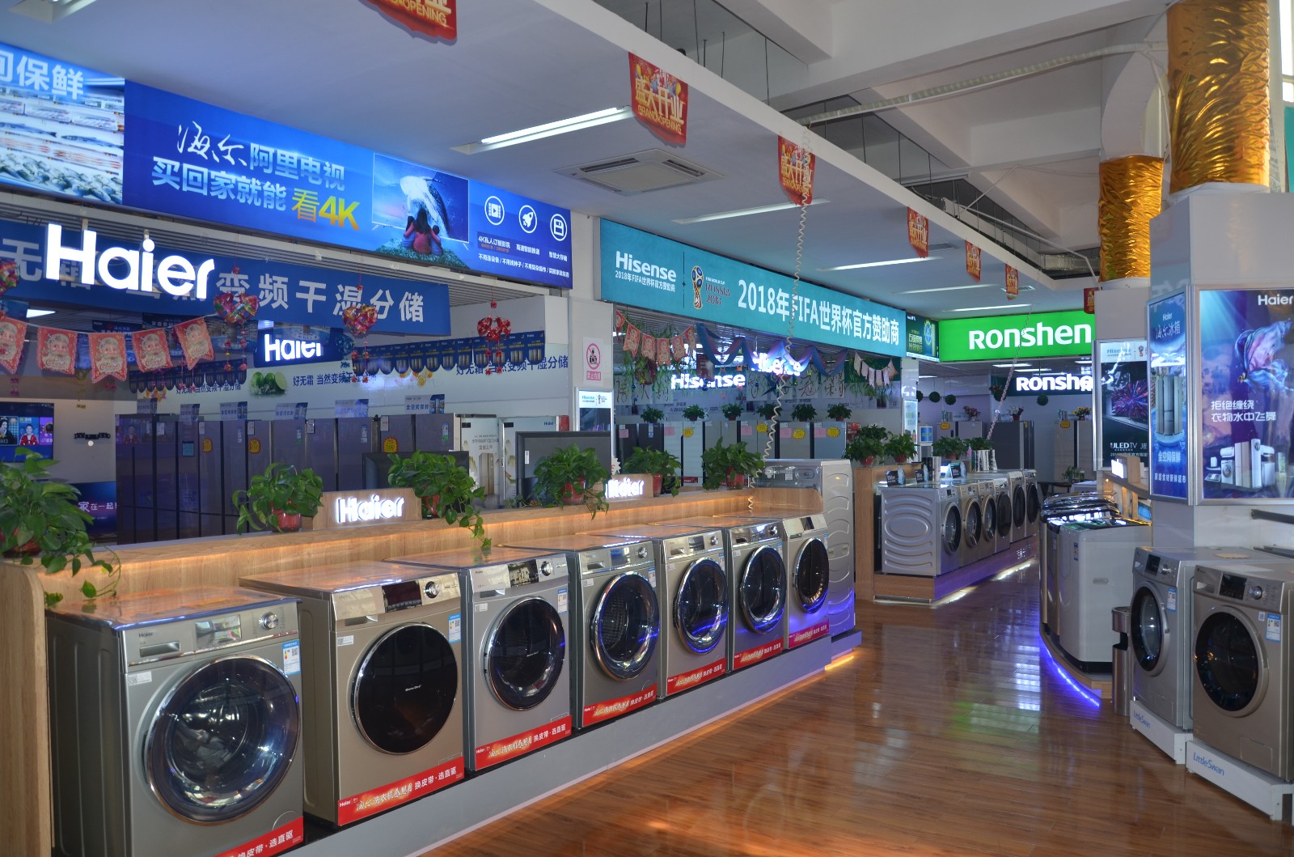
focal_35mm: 27
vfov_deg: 47.7
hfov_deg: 67.5
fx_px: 968
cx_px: 647
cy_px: 428
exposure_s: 1/100
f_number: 3.5
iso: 100
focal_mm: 18
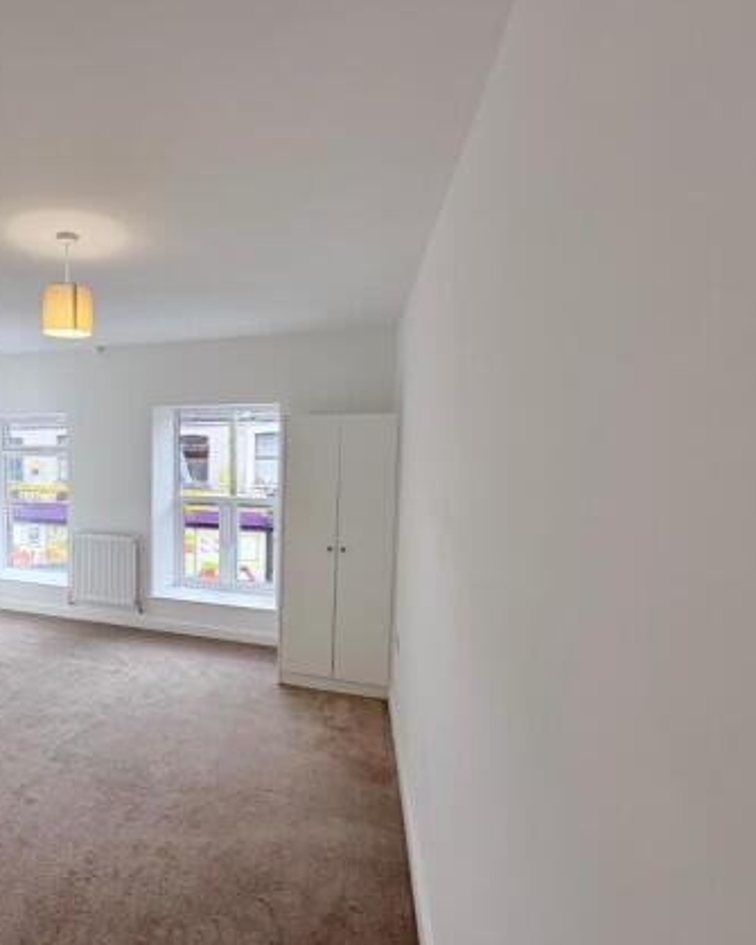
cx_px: 155
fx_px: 532
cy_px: 486
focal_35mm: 19
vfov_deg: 83.3
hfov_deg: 64.7
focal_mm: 2.22
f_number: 2.2
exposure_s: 1/99
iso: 40
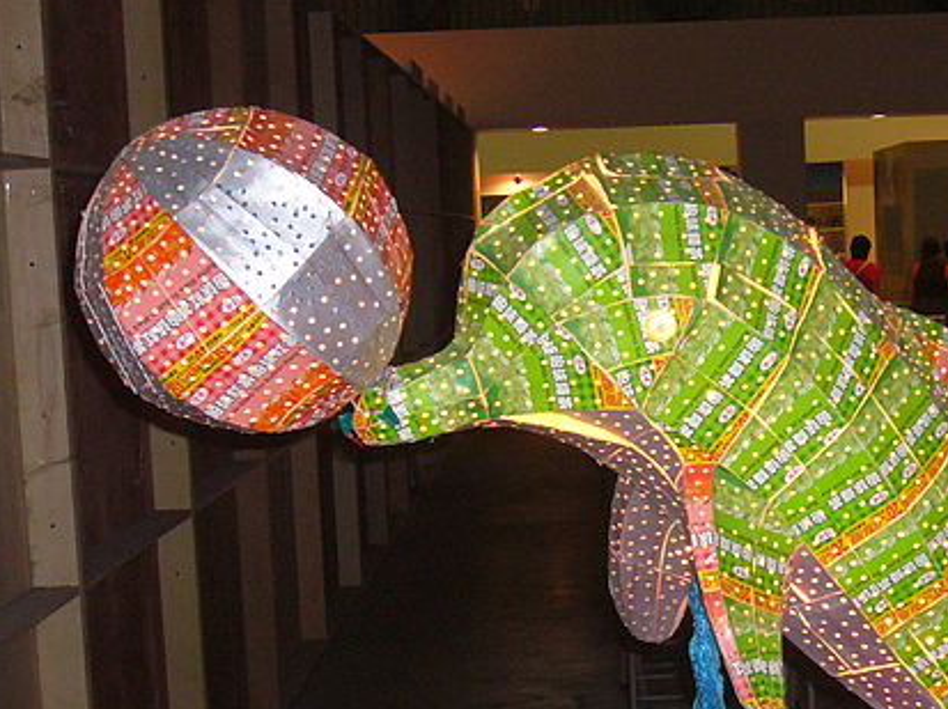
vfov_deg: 18.4
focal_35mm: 80
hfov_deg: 24.2
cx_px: 682
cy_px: 473
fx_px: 2189
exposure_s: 1/30
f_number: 3.5
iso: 200
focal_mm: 9.1
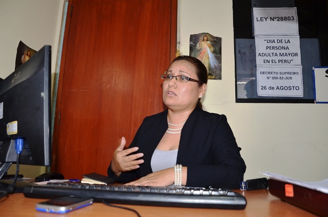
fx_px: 246
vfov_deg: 47.7
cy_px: 108
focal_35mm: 27
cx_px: 164
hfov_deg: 67.5
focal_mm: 18
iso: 400
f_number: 3.5
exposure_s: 1/30
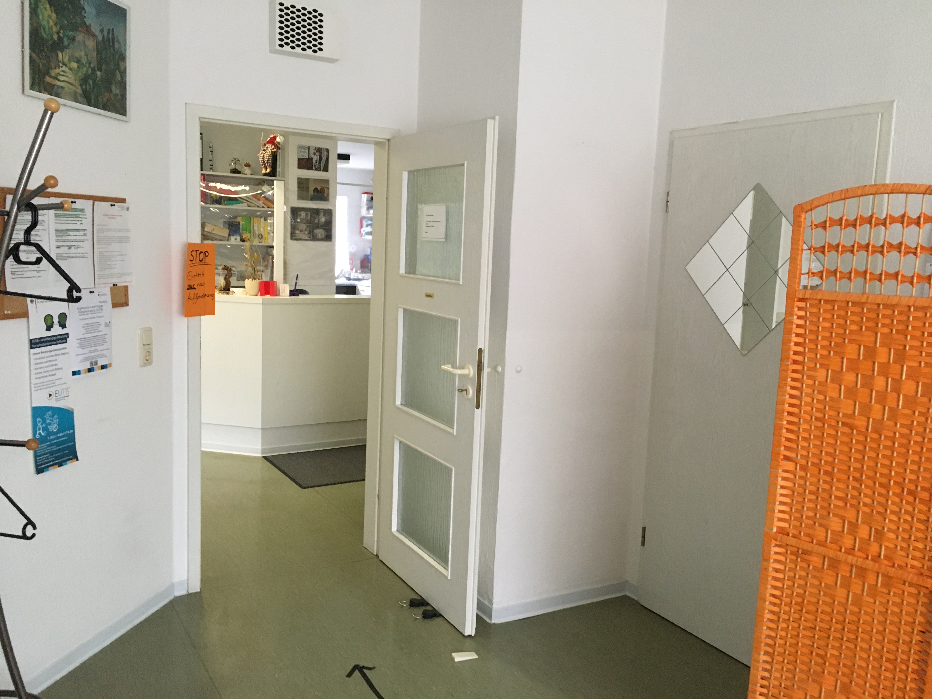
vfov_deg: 48.2
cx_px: 466
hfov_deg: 61.7
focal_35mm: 29
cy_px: 350
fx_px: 781
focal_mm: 4.15
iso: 250
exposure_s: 1/33
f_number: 2.2
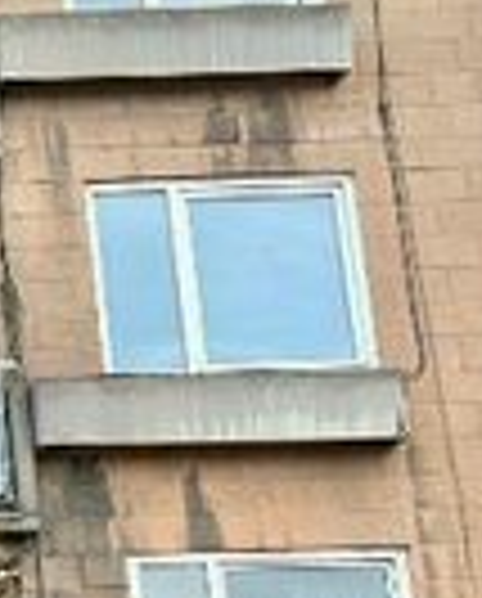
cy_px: 623
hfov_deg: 10.5
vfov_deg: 15.3
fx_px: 2186
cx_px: -739
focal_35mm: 123
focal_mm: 6.86
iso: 80
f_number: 1.78
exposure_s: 1/797
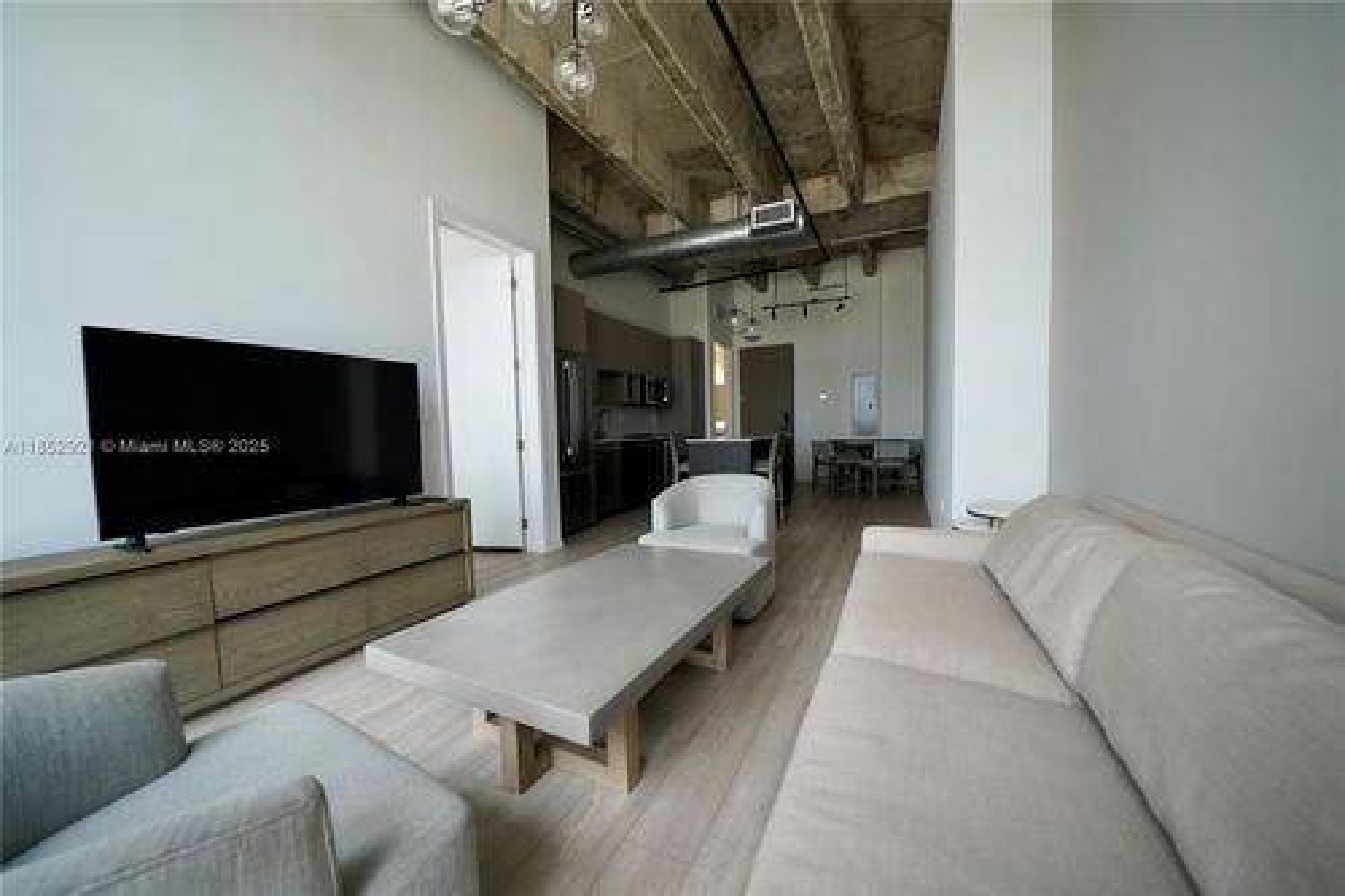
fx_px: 448
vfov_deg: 90.0
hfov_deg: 112.6
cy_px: 448
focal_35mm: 12
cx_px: 672
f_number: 4
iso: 400
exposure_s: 1/160
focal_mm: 12
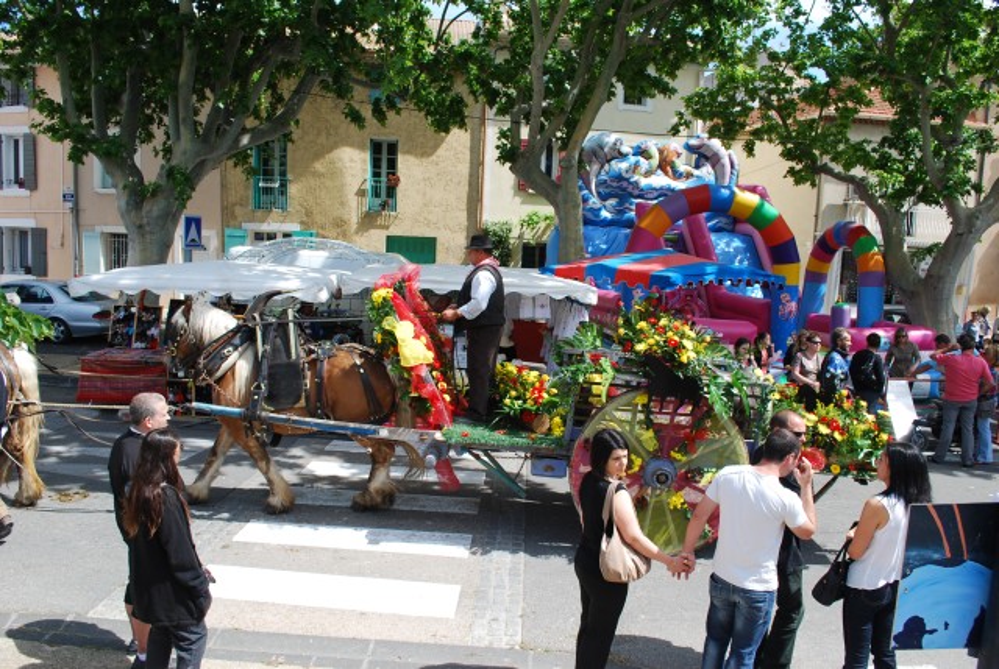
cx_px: 500
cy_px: 334
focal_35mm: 27
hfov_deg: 67.3
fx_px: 750
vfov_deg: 48.1
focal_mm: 18
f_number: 6.3
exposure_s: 1/160
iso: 100
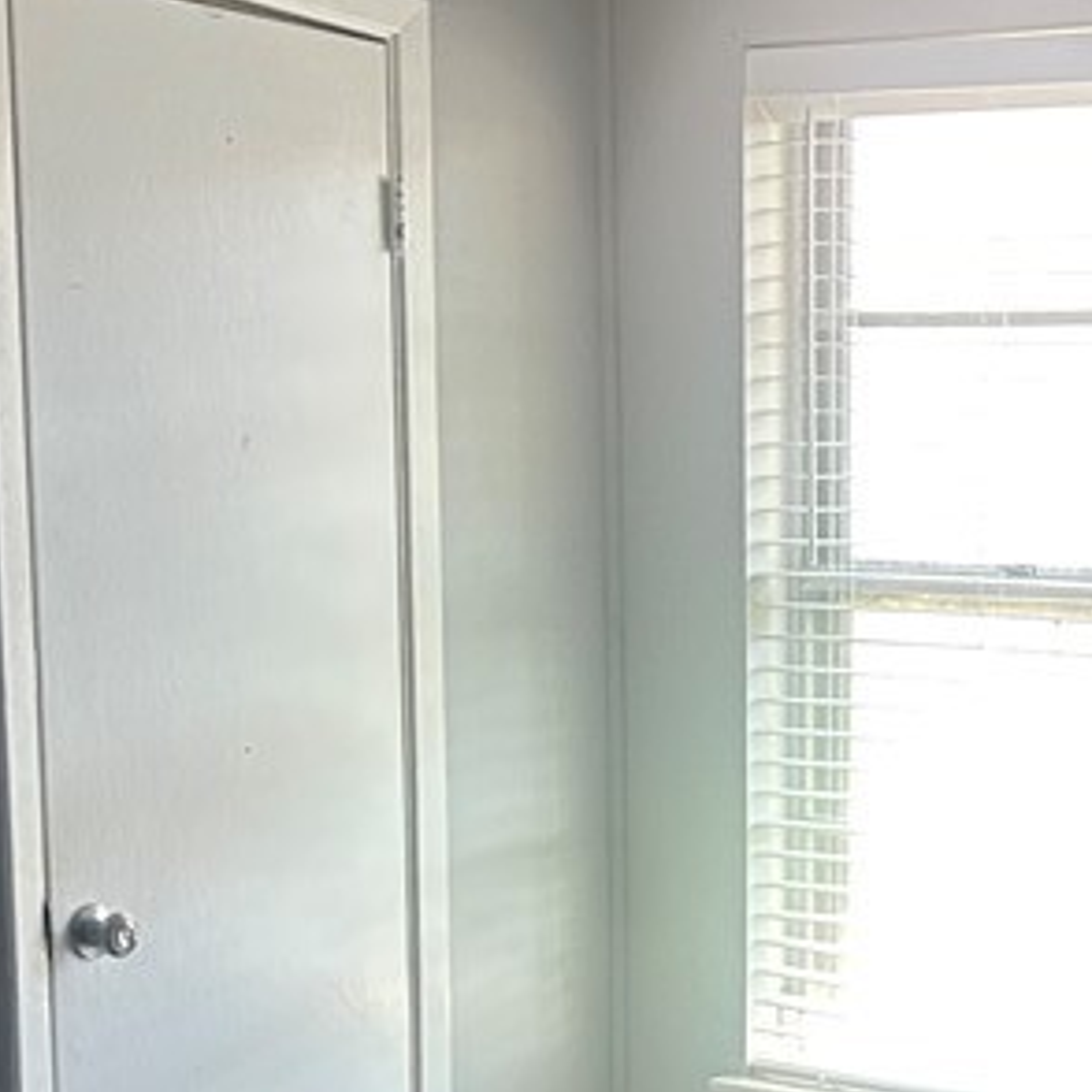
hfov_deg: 20.9
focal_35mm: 80
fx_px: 2855
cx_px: 1107
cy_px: 977
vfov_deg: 21.2
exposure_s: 1/60
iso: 250
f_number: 1.5
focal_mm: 5.7
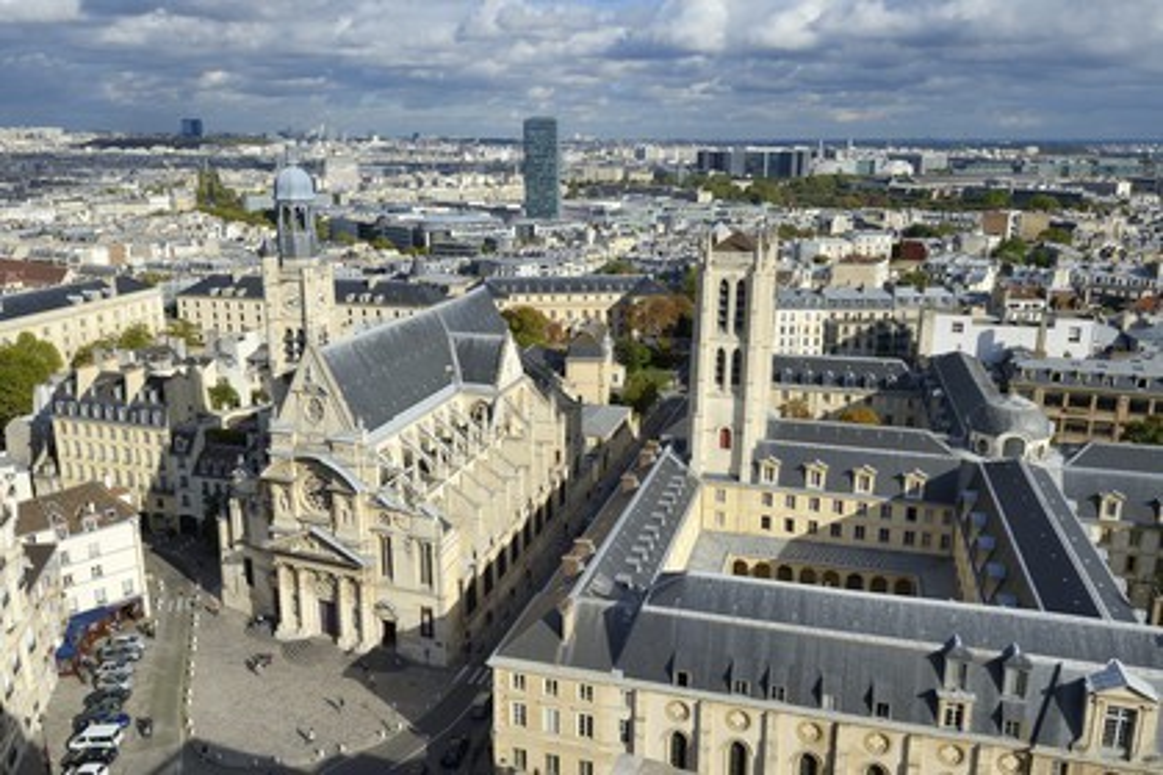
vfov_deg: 45.0
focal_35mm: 29
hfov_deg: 63.7
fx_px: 937
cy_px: 388
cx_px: 582
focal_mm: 29
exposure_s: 1/200
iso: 200
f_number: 14
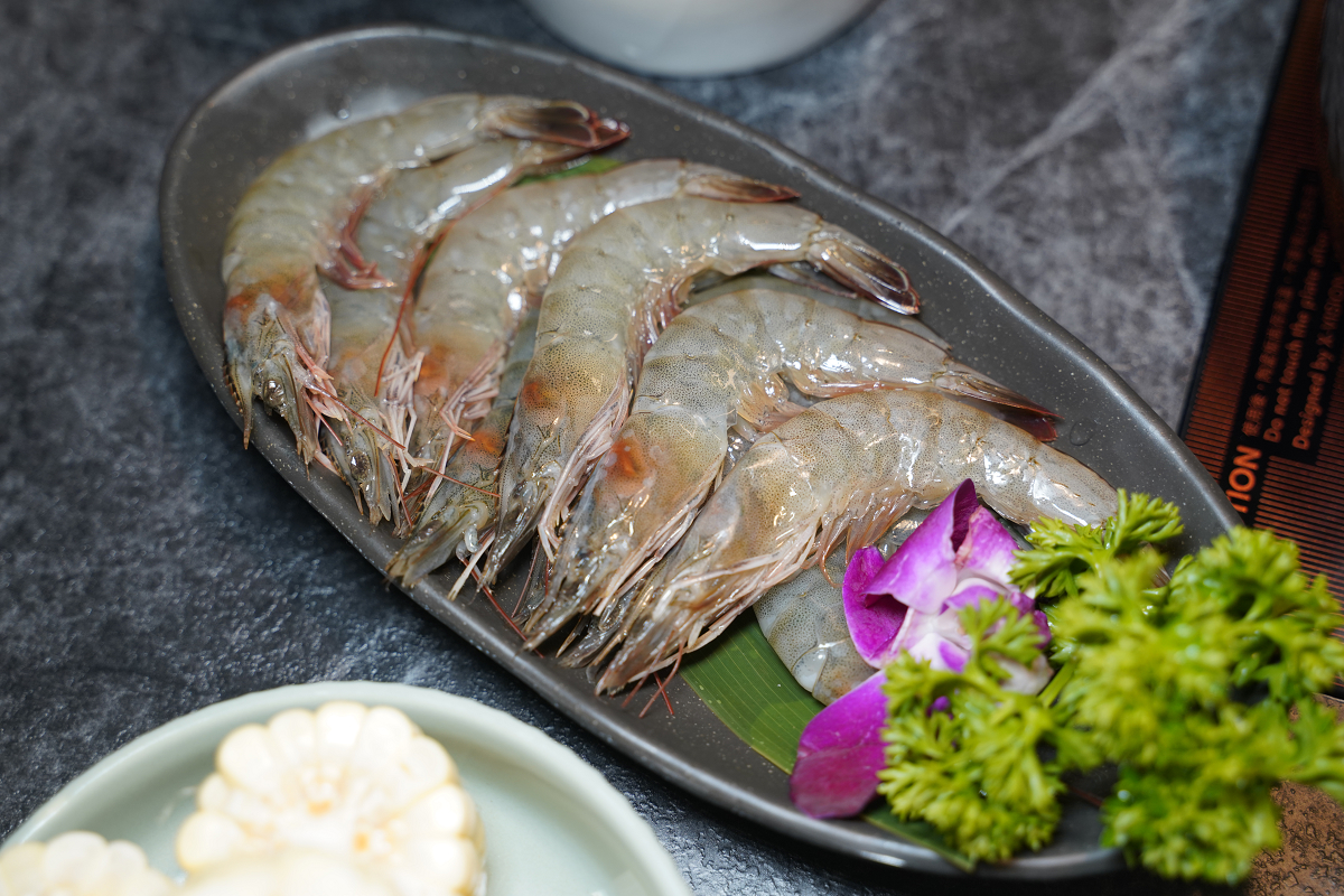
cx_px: 672
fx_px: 2091
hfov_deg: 35.6
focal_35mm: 56
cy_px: 448
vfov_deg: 24.2
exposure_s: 1/60
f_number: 4
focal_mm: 56
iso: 640
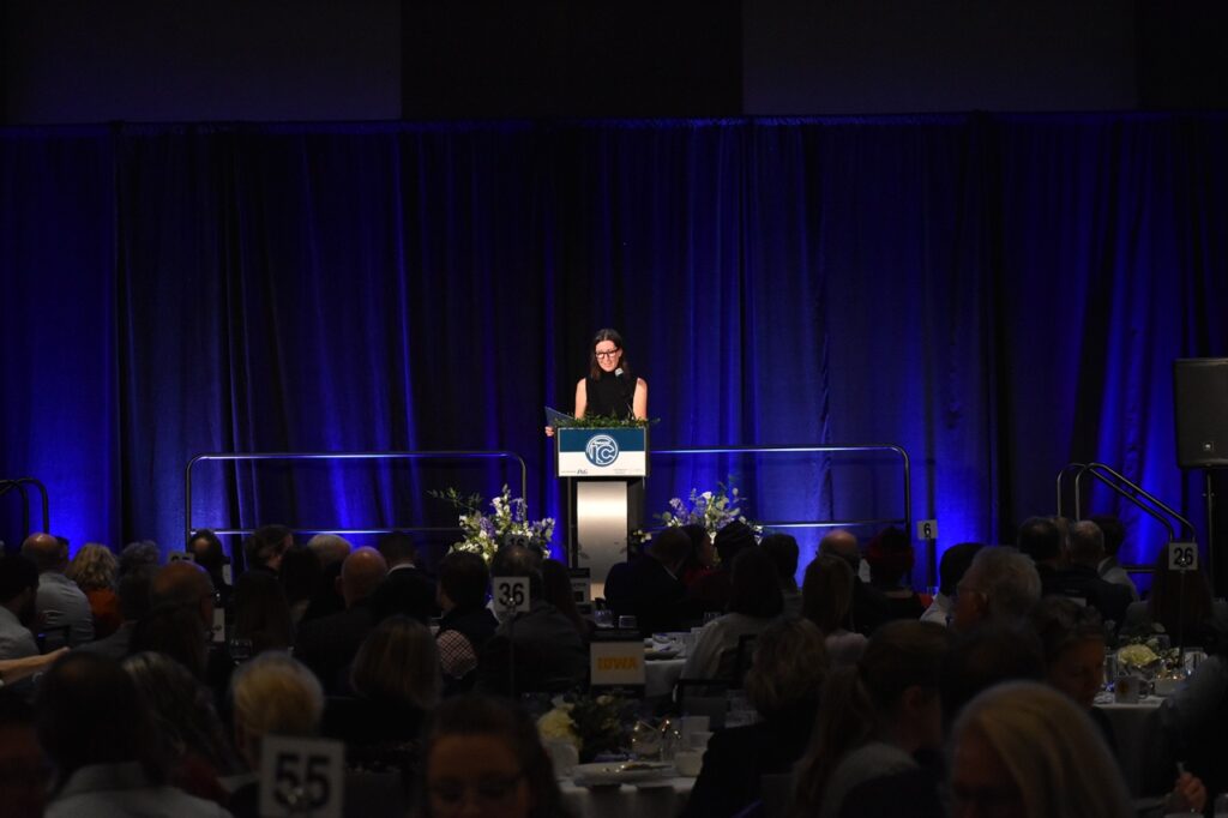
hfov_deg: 19.5
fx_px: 3580
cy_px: 409
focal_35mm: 105
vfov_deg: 13.0
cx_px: 614
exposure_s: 1/125
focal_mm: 70
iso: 2500
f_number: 5
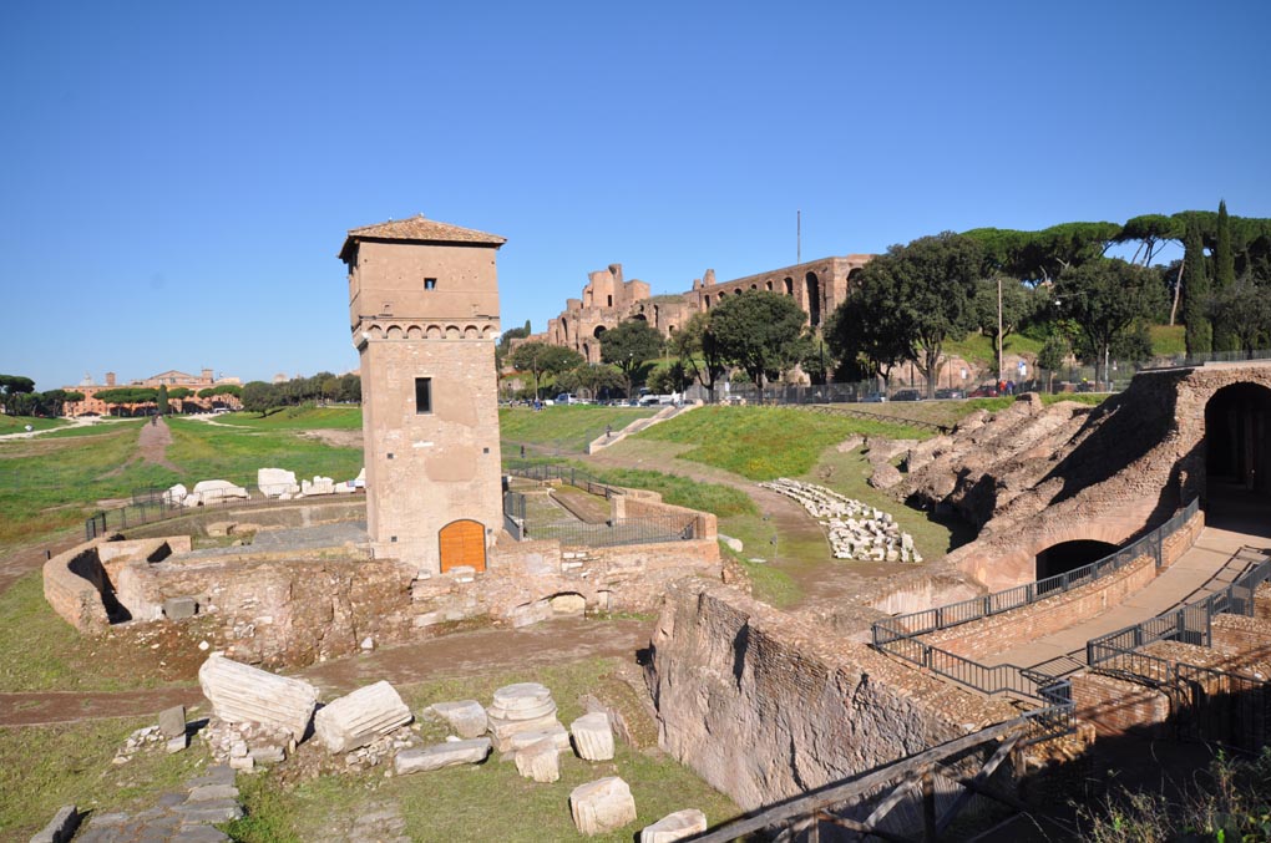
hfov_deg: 70.5
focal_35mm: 26
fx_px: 899
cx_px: 636
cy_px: 422
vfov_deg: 50.3
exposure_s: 1/400
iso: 200
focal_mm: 17
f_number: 10
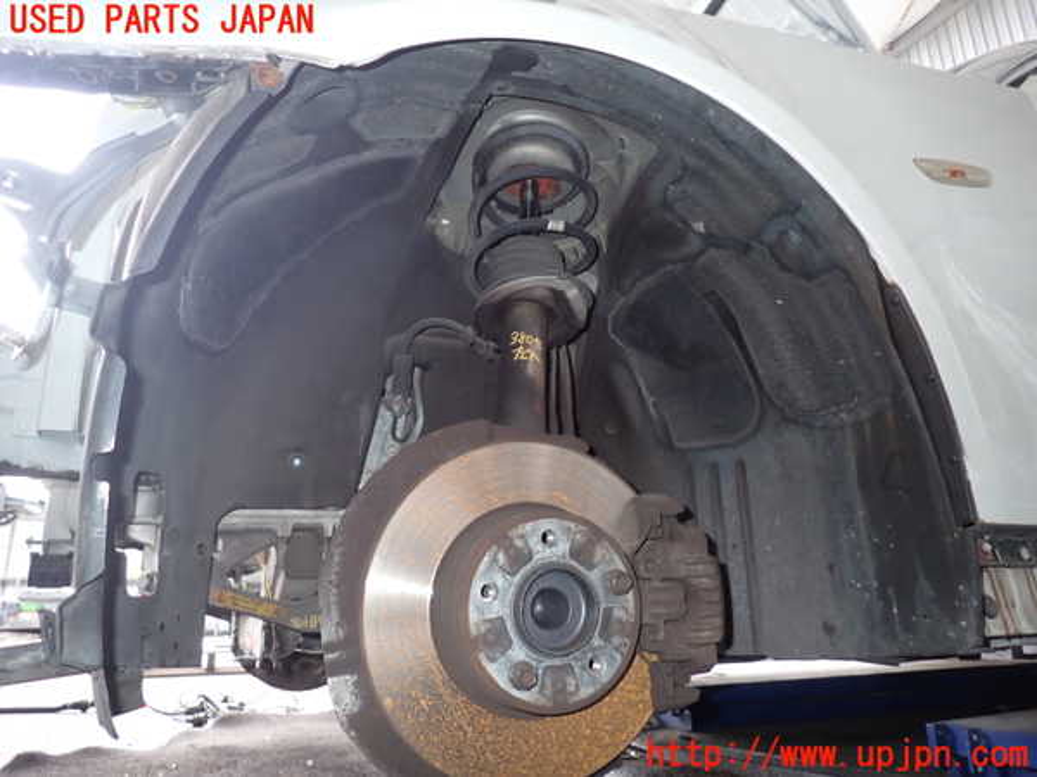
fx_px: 749
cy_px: 388
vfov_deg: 54.9
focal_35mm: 25
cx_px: 518
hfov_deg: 69.4
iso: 200
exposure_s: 1/30
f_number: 2
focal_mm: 4.5
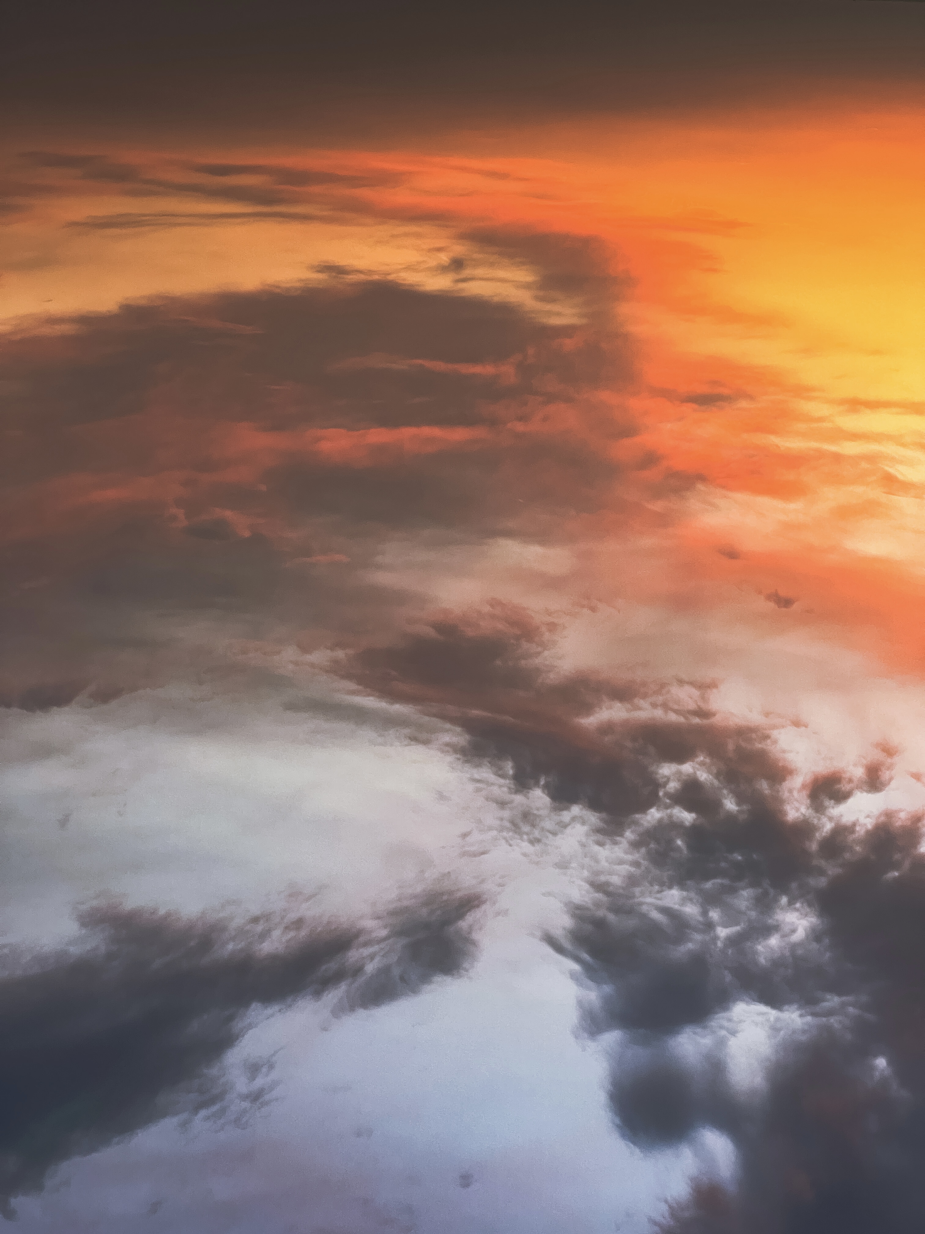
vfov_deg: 25.3
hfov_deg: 19.1
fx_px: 2743
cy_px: 617
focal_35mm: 77
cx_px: 462
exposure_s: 1/100
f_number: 2.8
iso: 80
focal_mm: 9
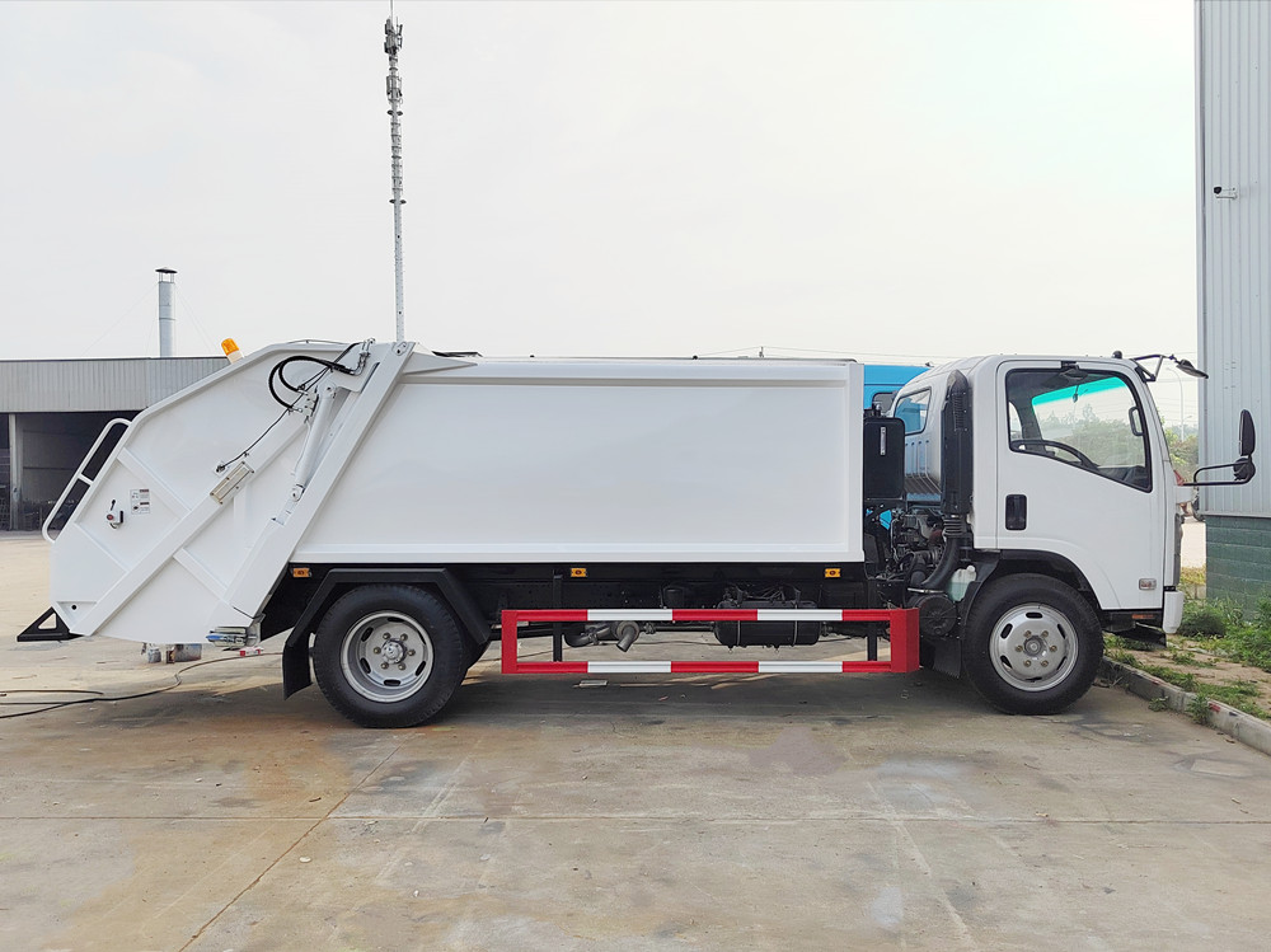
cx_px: 636
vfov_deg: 53.0
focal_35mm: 26
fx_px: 954
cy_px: 476
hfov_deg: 67.3
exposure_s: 1/1888
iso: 216
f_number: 1.9
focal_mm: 5.52
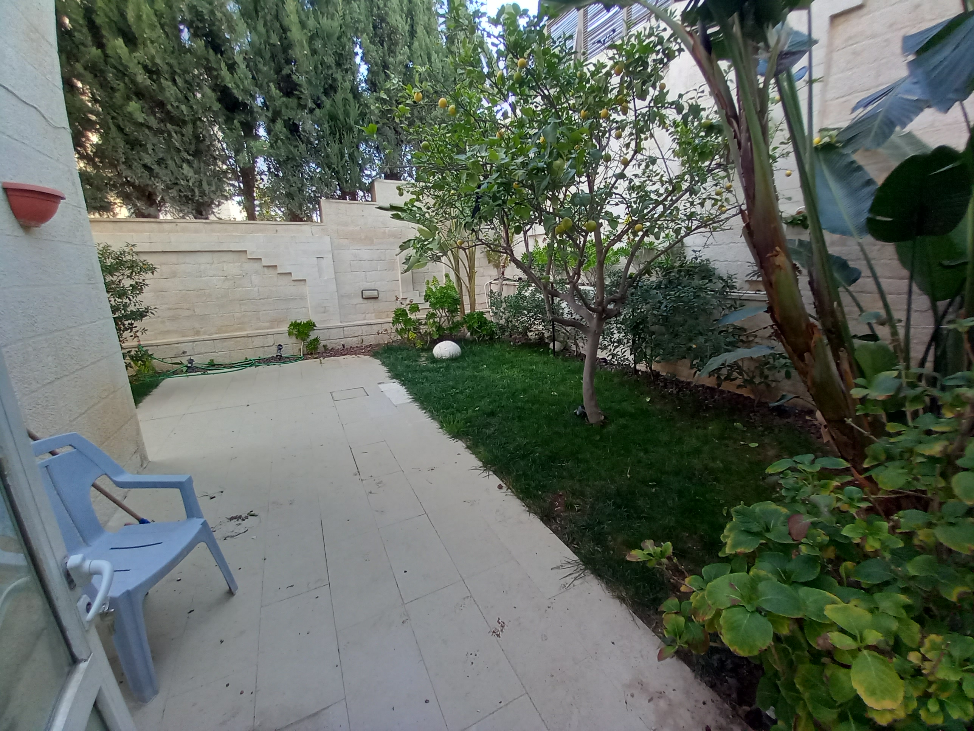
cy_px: 366
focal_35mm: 13
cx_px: 487
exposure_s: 1/60
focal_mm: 1.13
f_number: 2.2
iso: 64
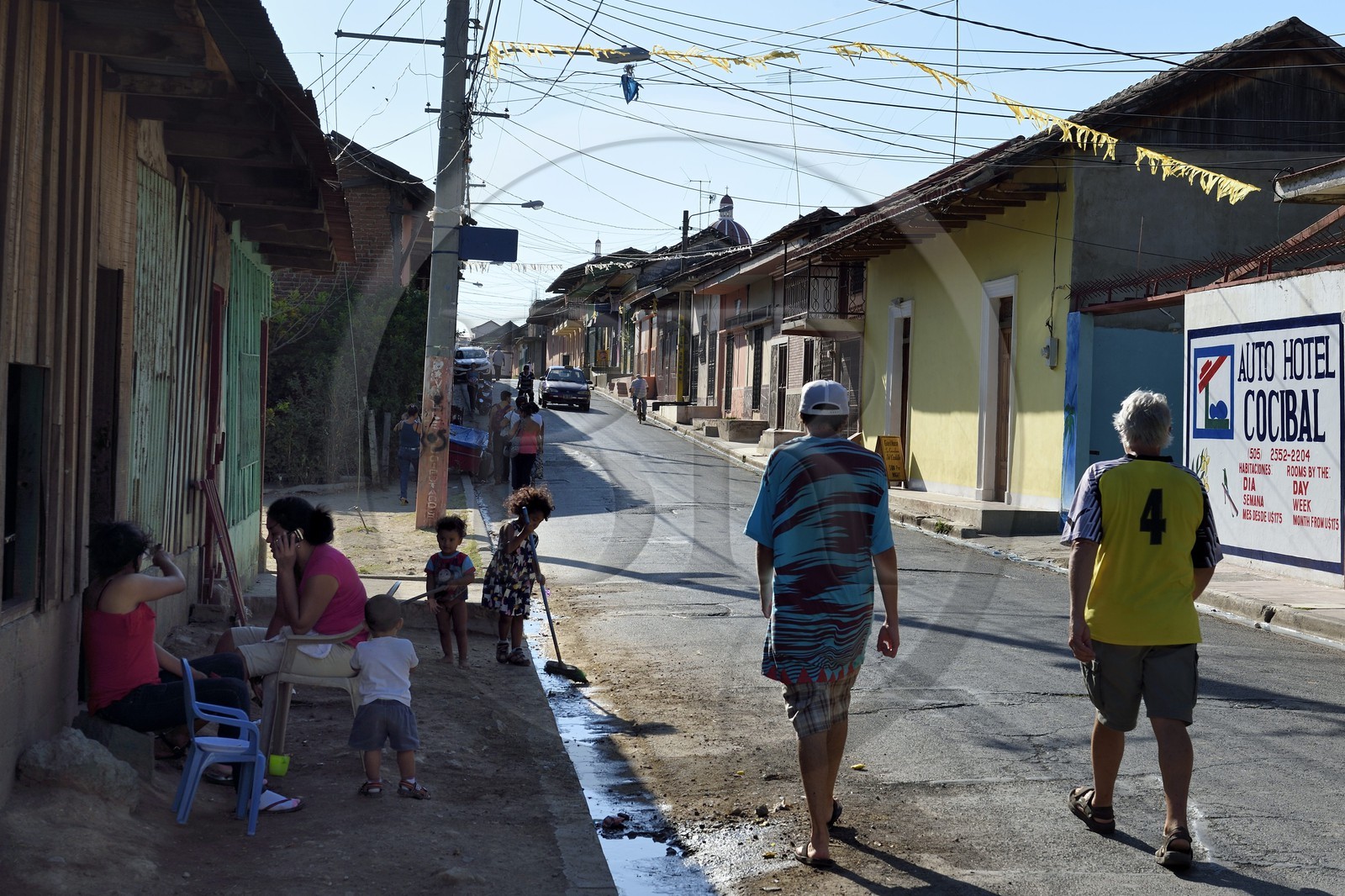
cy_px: 448
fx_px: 2092
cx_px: 672
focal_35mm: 56
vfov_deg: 24.2
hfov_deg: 35.6
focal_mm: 56
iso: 200
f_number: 11
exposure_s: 1/250
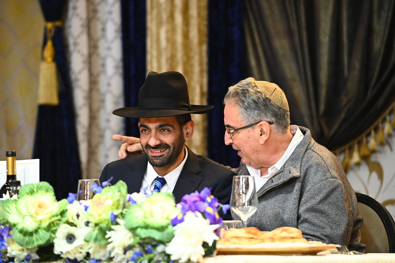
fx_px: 2193
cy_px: 132
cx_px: 198
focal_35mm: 200
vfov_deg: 6.9
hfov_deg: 10.3
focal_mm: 200
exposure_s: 1/200
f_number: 4.5
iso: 2500
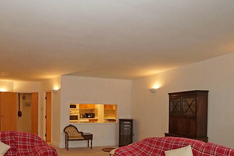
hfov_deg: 66.7
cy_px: 120
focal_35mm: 27
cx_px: 93
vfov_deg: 46.0
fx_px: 175
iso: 1250
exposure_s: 1/160
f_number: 4
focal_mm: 10
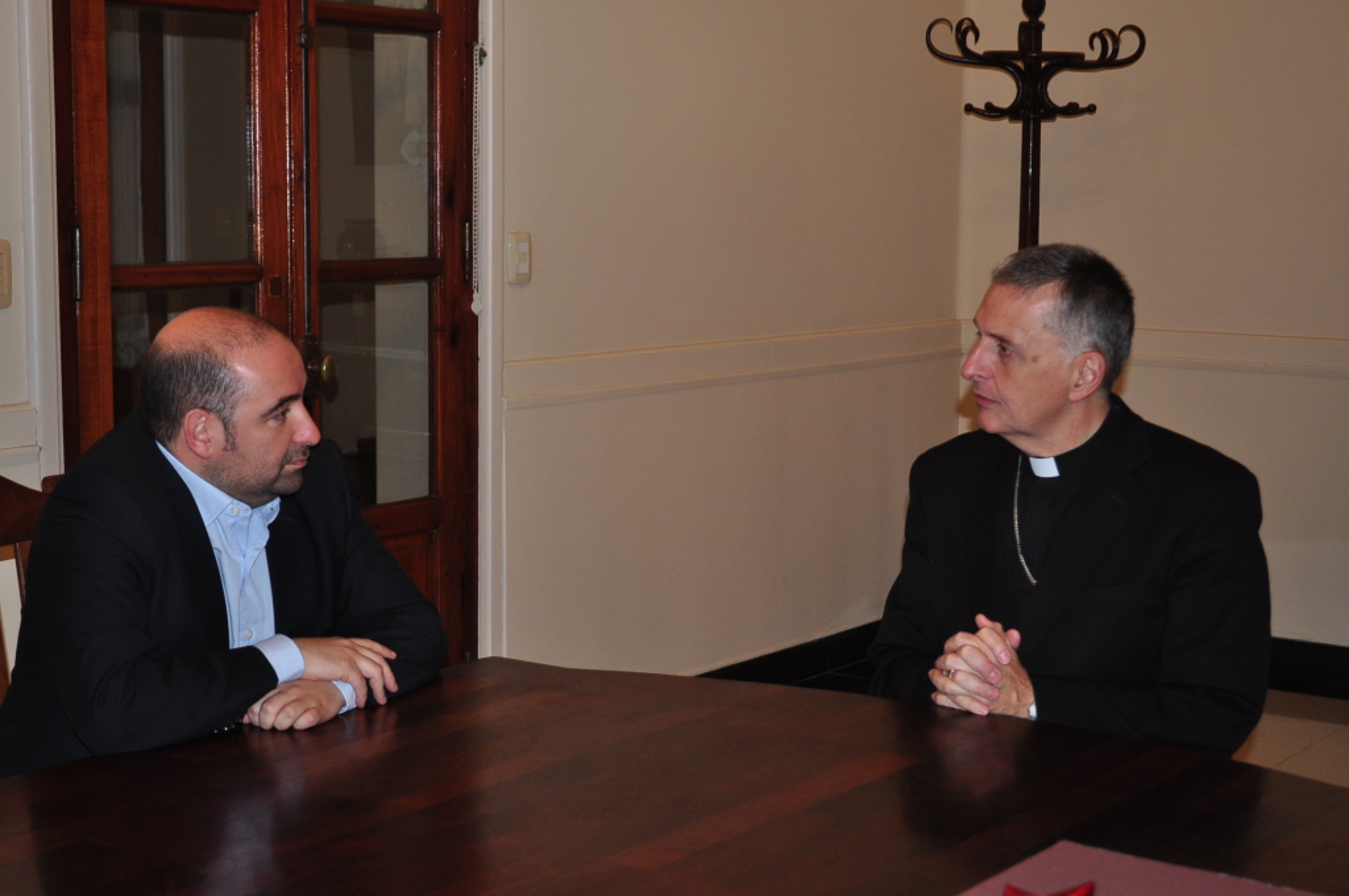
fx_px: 2133
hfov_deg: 35.1
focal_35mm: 57
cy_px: 448
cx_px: 674
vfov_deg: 23.7
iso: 400
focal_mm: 38
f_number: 5
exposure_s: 1/60
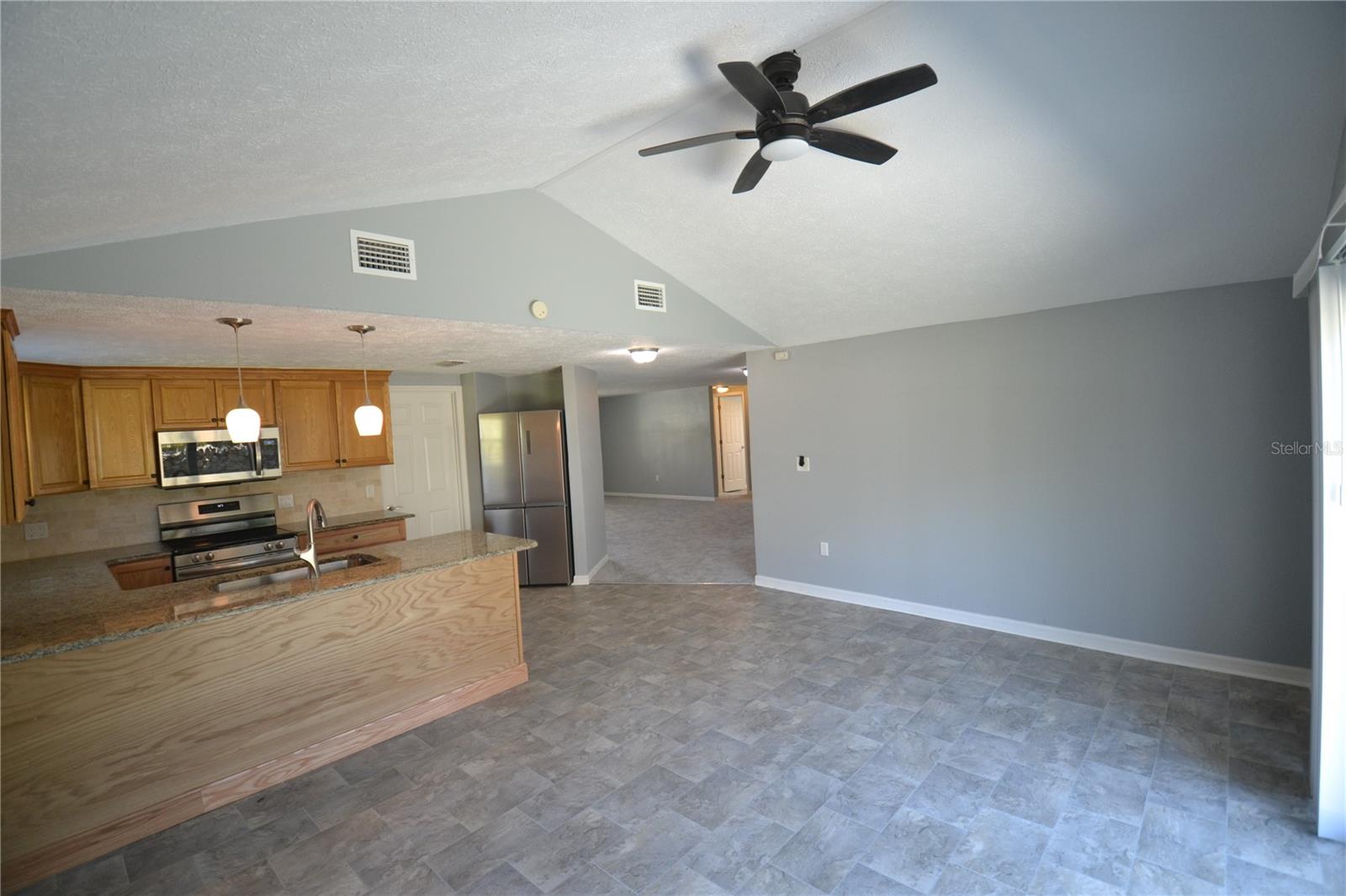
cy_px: 448
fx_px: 561
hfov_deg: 100.4
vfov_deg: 77.3
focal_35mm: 15
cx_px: 673
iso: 500
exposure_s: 1/60
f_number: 3.5
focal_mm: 10
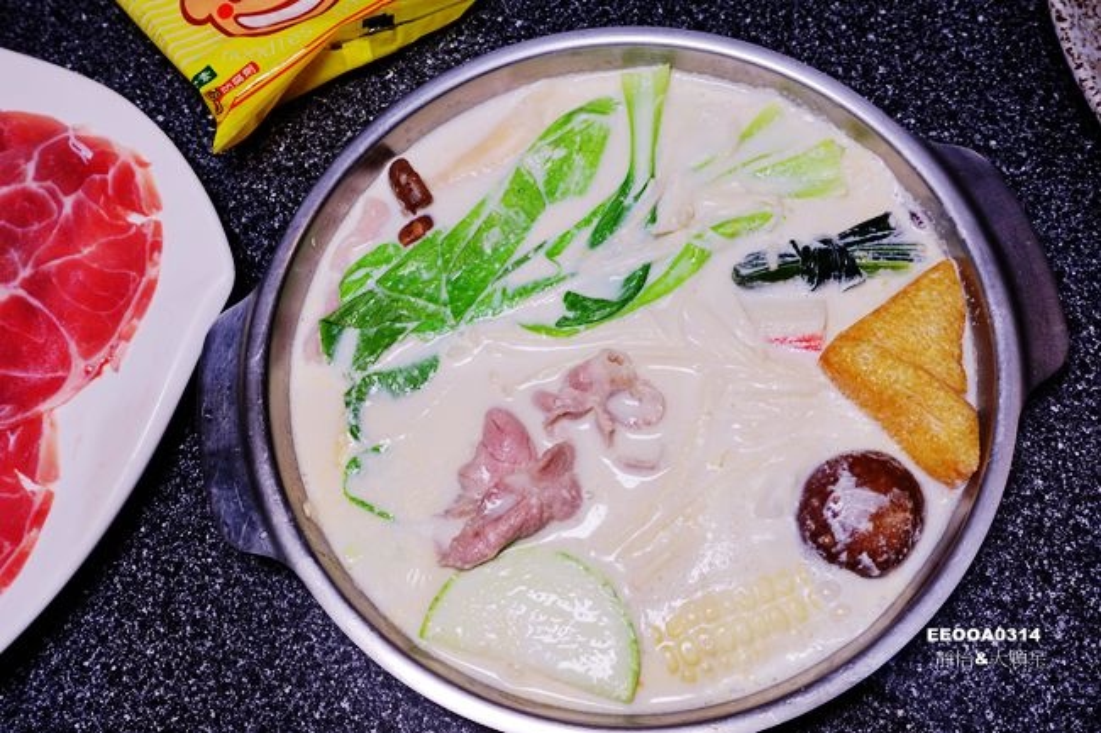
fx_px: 887
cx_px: 550
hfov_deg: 63.7
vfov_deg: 44.9
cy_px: 366
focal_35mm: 29
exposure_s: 1/80
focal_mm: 10.51
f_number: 3.5
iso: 125
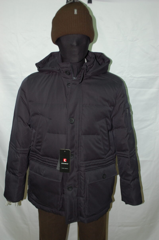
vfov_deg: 46.4
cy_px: 120
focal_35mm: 42
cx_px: 80
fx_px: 279
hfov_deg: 31.8
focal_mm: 28
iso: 400
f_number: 4.5
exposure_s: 1/60
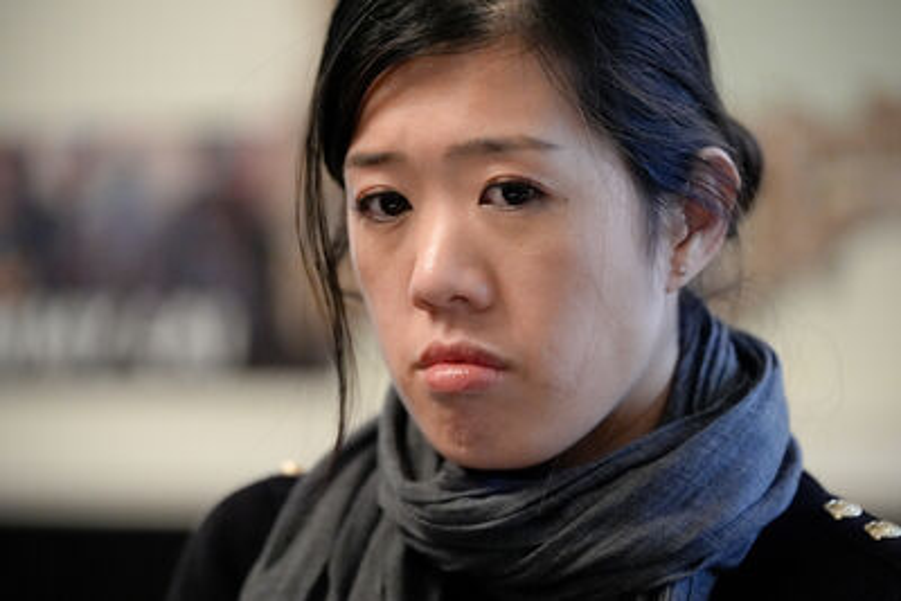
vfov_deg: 7.6
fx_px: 4506
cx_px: 450
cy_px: 300
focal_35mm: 180
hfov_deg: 11.4
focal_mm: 180
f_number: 2.8
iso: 5000
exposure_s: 1/320
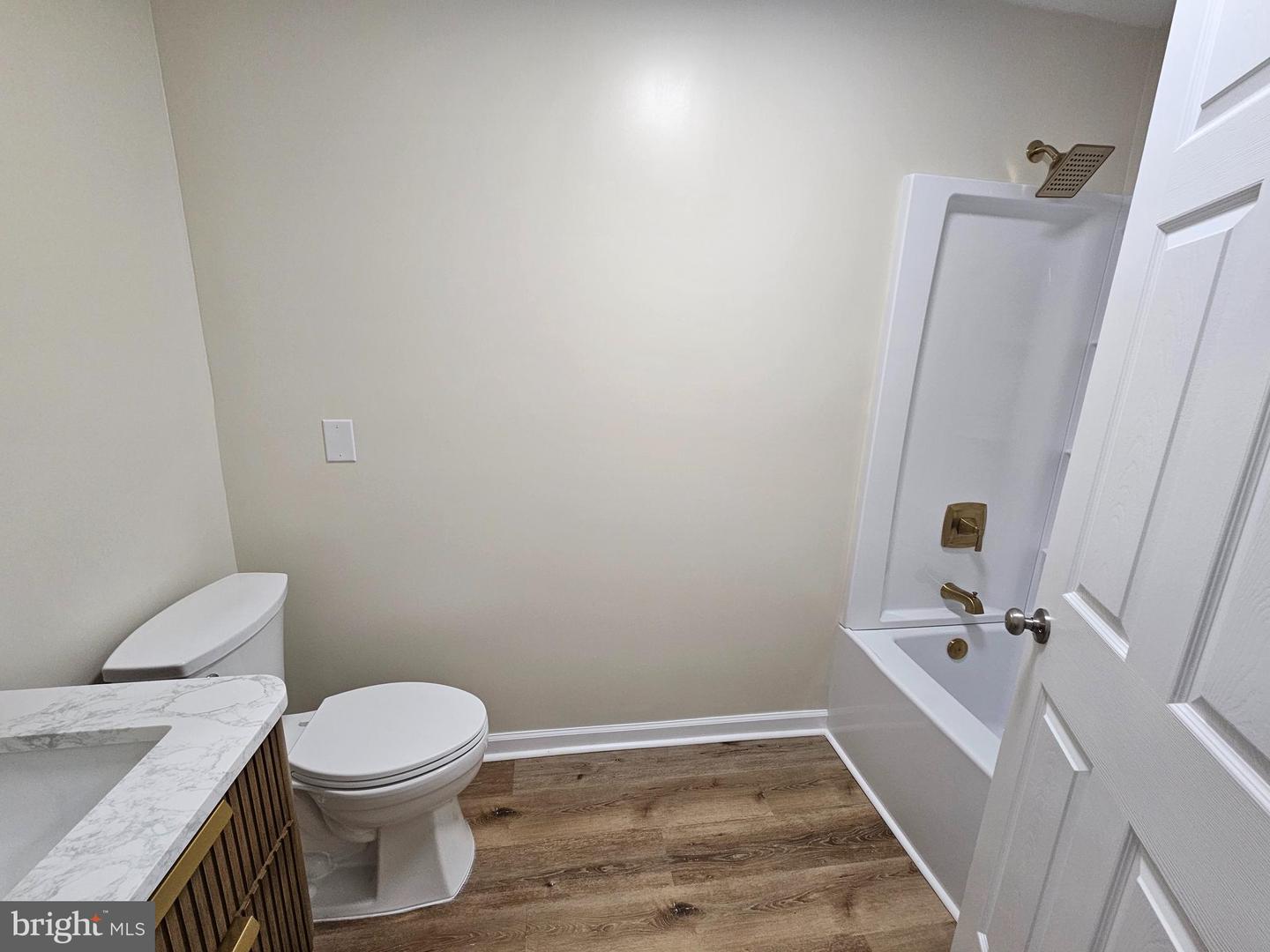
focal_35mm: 13
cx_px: 635
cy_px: 476
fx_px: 477
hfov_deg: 106.2
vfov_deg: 89.9
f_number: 2.2
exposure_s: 1/60
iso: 100
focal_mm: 2.2
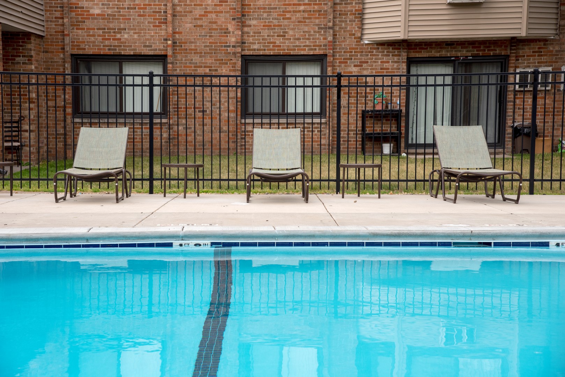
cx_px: 282
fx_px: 1225
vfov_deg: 17.5
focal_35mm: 78
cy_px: 188
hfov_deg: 26.0
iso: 200
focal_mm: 78
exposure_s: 1/1000
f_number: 8
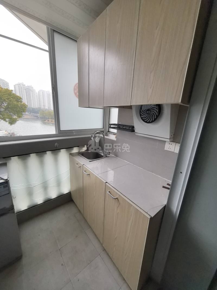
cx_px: 108
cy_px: 145
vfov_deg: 106.2
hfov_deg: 89.9
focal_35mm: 13
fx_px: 109
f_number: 2.2
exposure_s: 1/100
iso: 160
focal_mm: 1.95
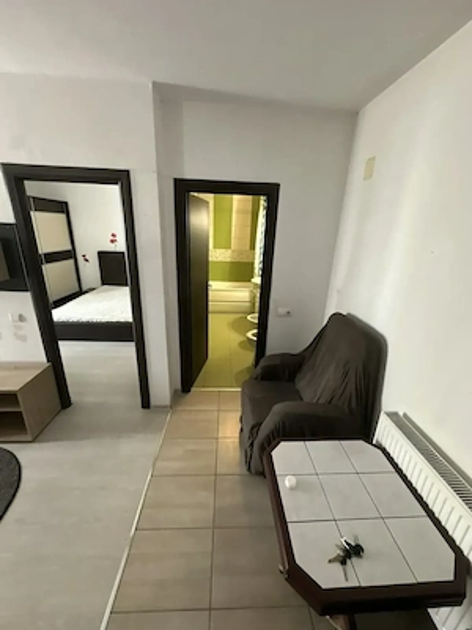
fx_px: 255
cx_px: 236
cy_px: 315
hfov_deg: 85.7
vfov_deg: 102.1
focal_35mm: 14
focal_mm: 2.22
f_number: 2.2
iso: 500
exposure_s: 1/50
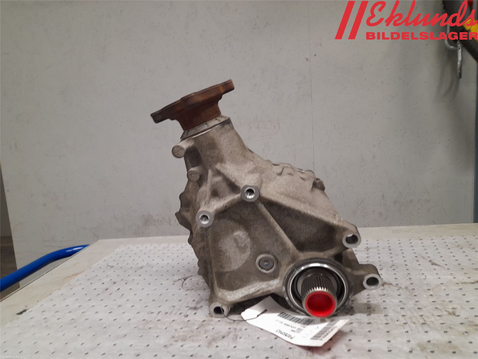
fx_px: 345
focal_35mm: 25
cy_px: 180
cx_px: 239
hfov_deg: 69.4
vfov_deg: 54.9
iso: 125
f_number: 2
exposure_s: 1/50
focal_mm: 4.6
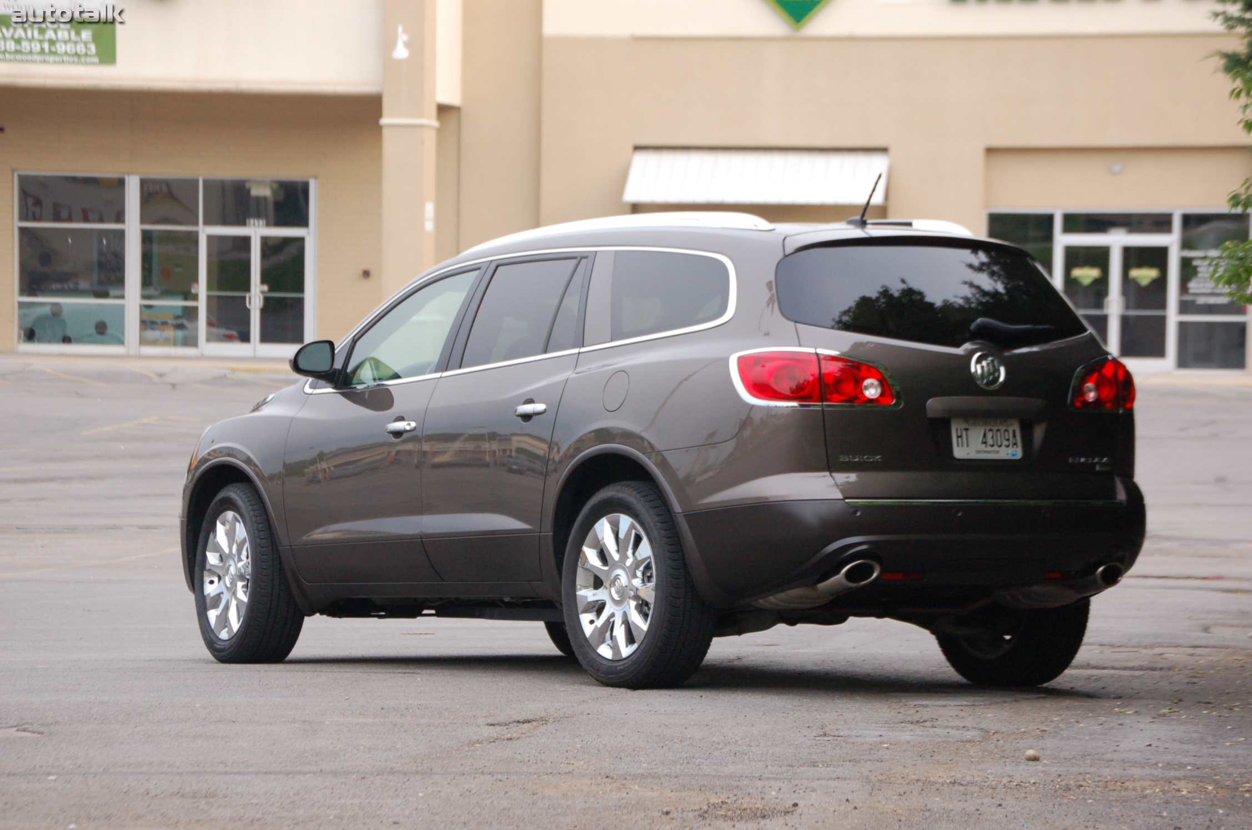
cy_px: 415
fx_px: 4687
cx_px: 626
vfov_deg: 10.1
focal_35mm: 135
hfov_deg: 15.2
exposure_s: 1/400
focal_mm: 90
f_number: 6.3
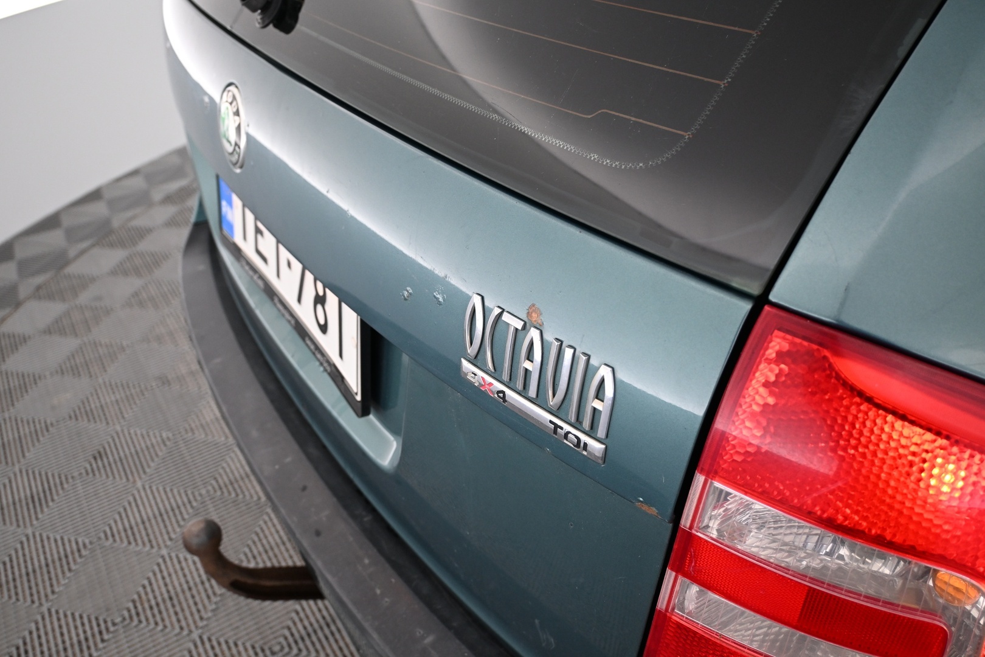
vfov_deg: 43.6
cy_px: 328
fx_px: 821
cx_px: 492
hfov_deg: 61.9
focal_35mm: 30
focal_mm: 20
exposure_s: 1/30
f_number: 3.8
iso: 800
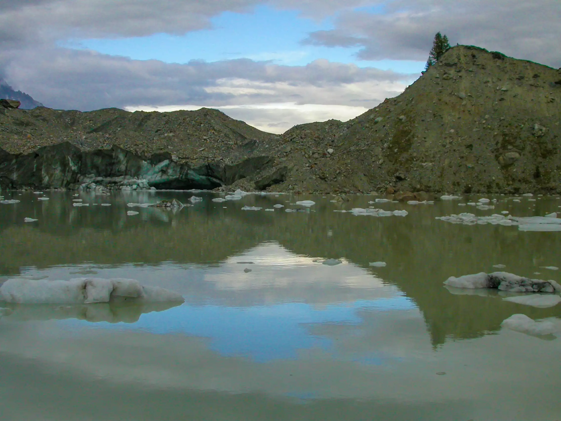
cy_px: 210
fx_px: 794
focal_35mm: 49
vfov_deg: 29.7
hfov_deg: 38.9
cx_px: 280
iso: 100
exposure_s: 1/965
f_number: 3.2
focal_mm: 10.2
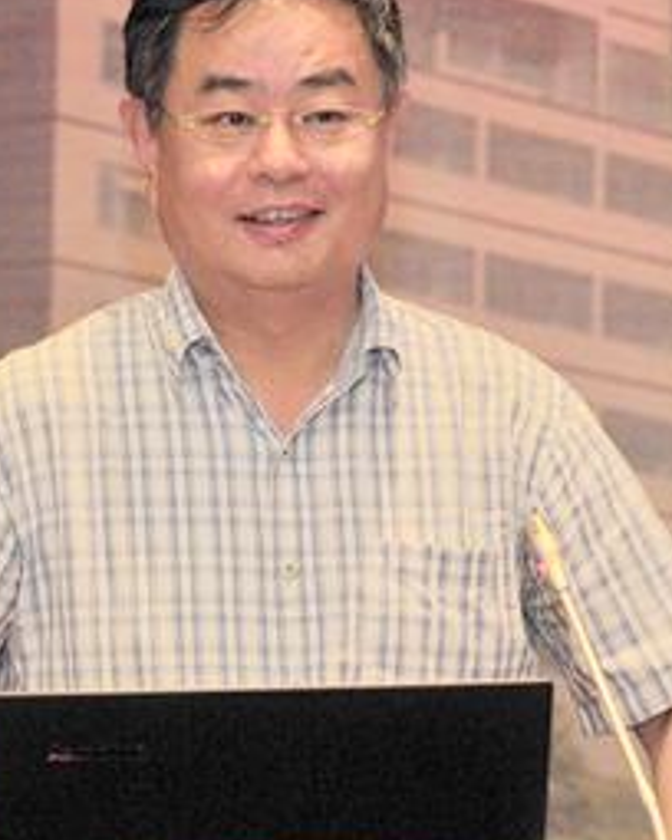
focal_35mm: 128
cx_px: 260
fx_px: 3182
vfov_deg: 15.0
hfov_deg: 12.0
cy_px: 428
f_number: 4
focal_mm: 58
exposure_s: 1/160
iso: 800
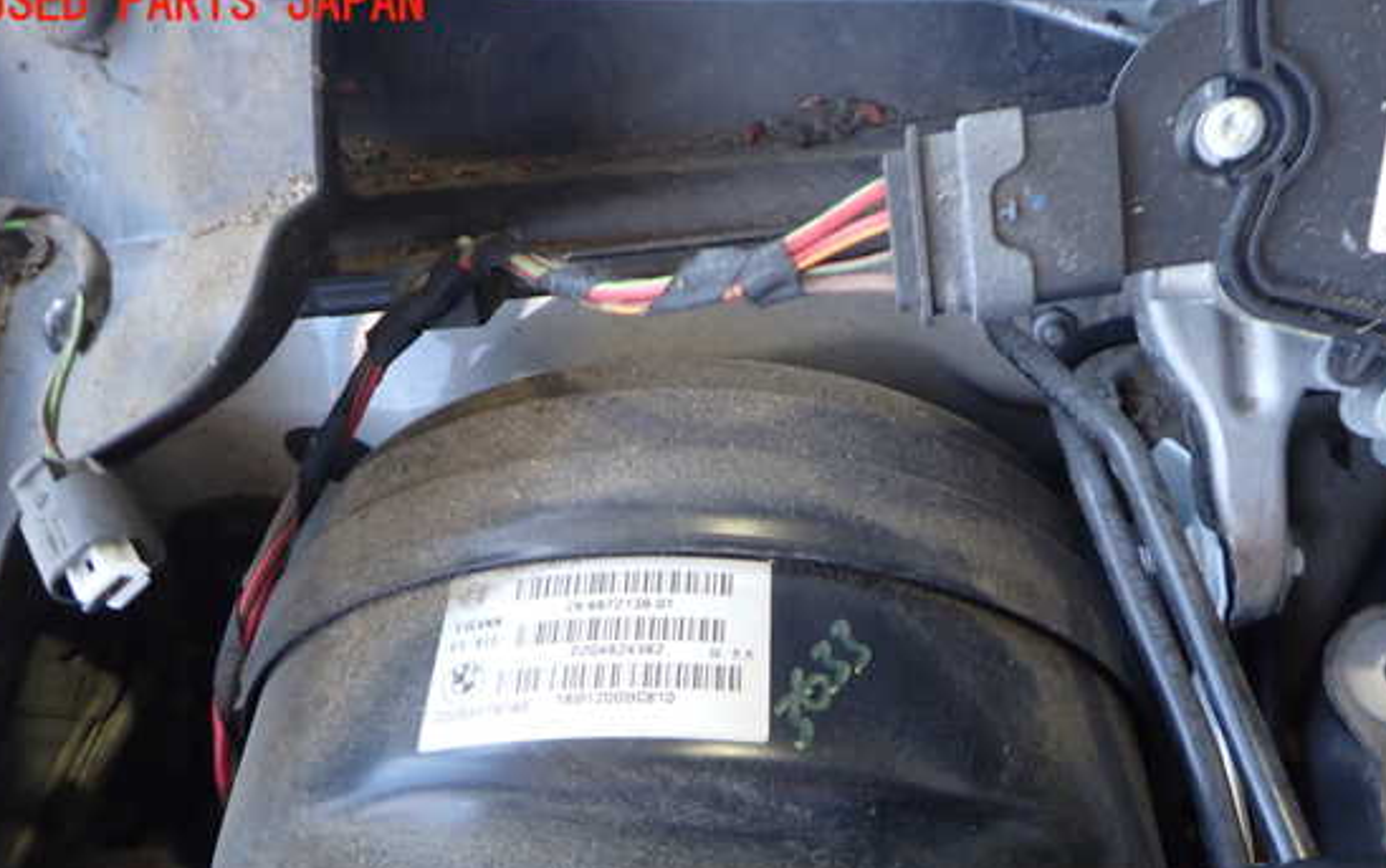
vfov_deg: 42.9
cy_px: 542
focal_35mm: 29
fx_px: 1096
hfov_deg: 64.6
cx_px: 723
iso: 200
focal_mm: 4.5
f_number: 2
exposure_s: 1/80
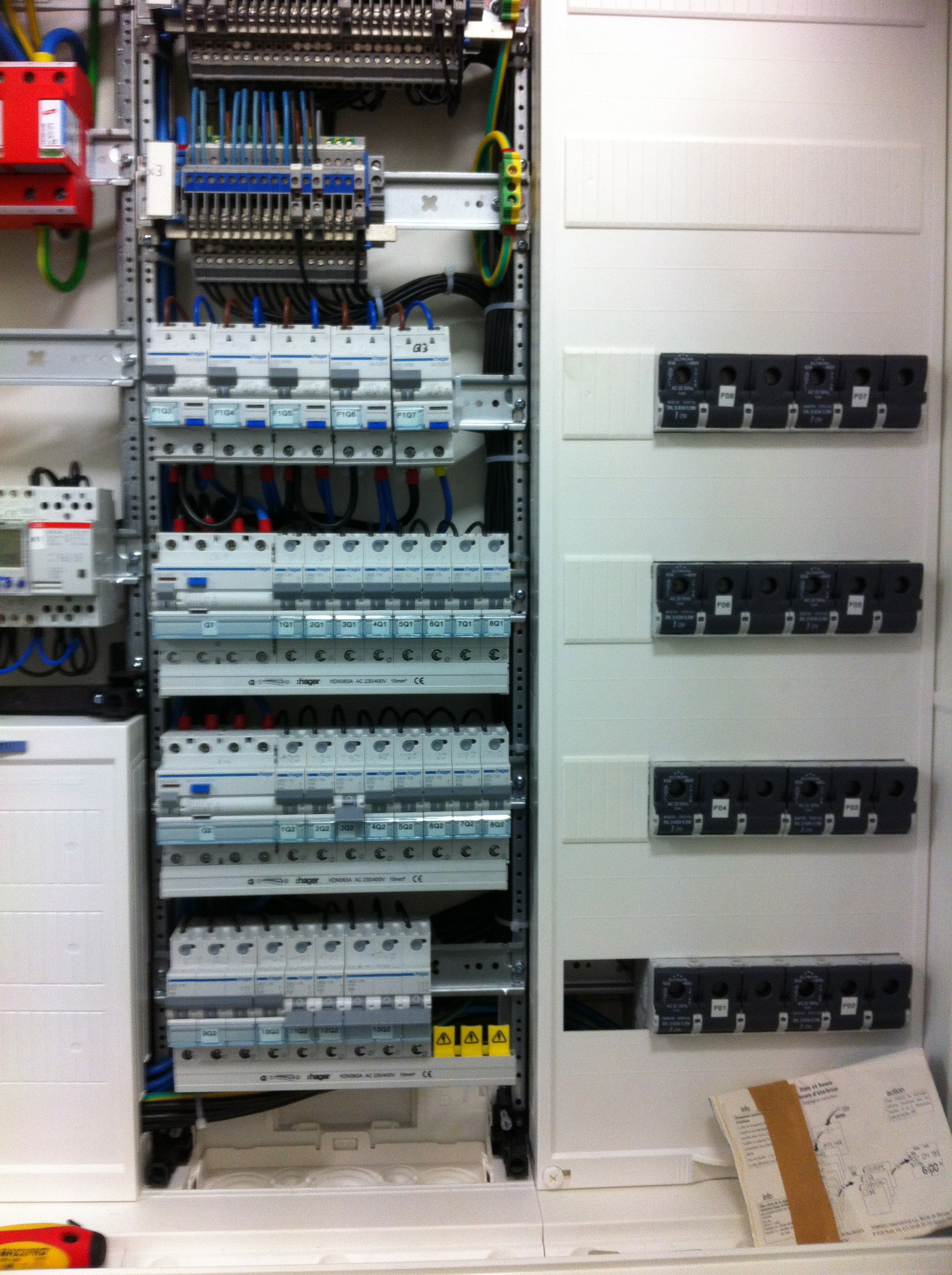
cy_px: 638
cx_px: 476
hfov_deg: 40.6
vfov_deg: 52.7
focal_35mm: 35
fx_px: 1287
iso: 100
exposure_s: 1/15
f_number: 2.8
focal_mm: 3.85
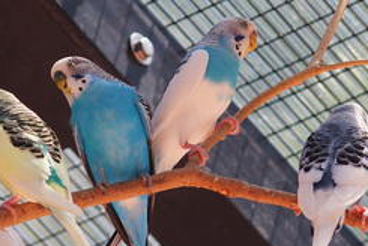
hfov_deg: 4.9
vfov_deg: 3.3
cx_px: 141
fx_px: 4298
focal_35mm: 420
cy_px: 86
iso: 100
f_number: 3.2
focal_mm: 46.7
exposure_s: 1/400
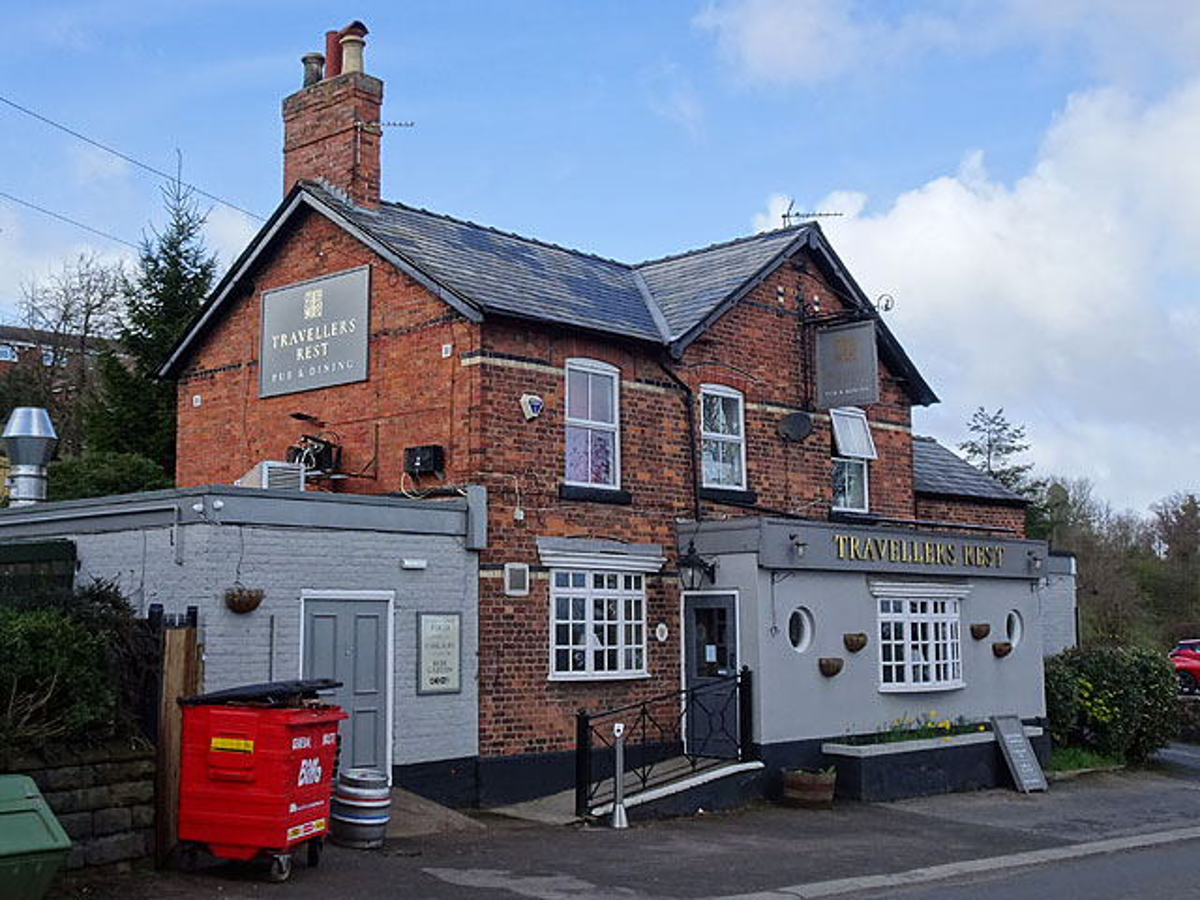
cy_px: 450
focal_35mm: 34
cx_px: 600
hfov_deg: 54.0
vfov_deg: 41.8
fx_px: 1179
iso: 80
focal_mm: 5.79
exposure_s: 1/250
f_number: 4
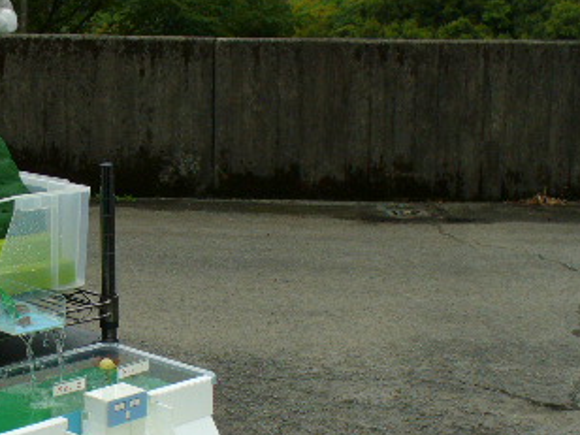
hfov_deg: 24.9
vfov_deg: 19.0
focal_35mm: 77
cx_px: 107
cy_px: 324
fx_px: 1290
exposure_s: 1/250
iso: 80
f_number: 2.8
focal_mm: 6.1
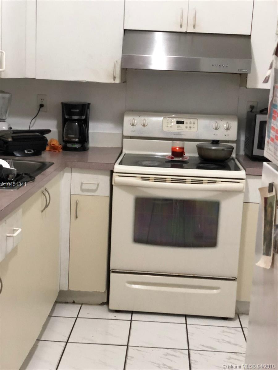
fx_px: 557
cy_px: 185
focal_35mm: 52
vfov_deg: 36.8
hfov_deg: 28.0
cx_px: 139
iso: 160
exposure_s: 1/24
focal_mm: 6
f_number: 2.4
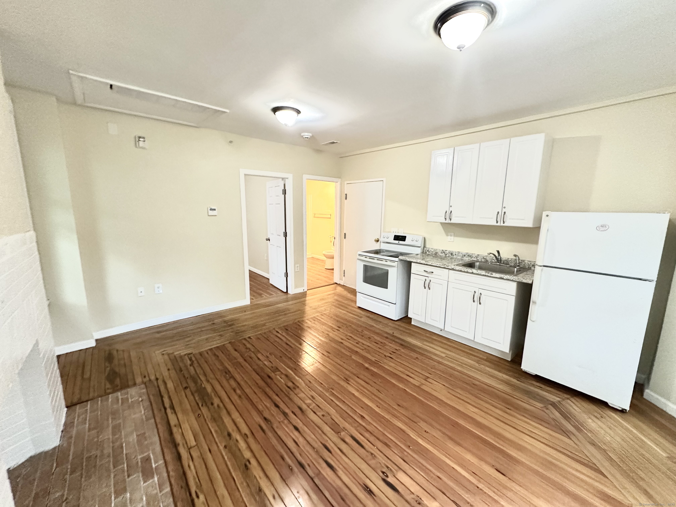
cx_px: 338
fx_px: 273
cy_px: 254
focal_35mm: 14
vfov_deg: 85.7
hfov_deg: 102.1
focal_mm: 2.22
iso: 640
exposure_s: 1/60
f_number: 2.2
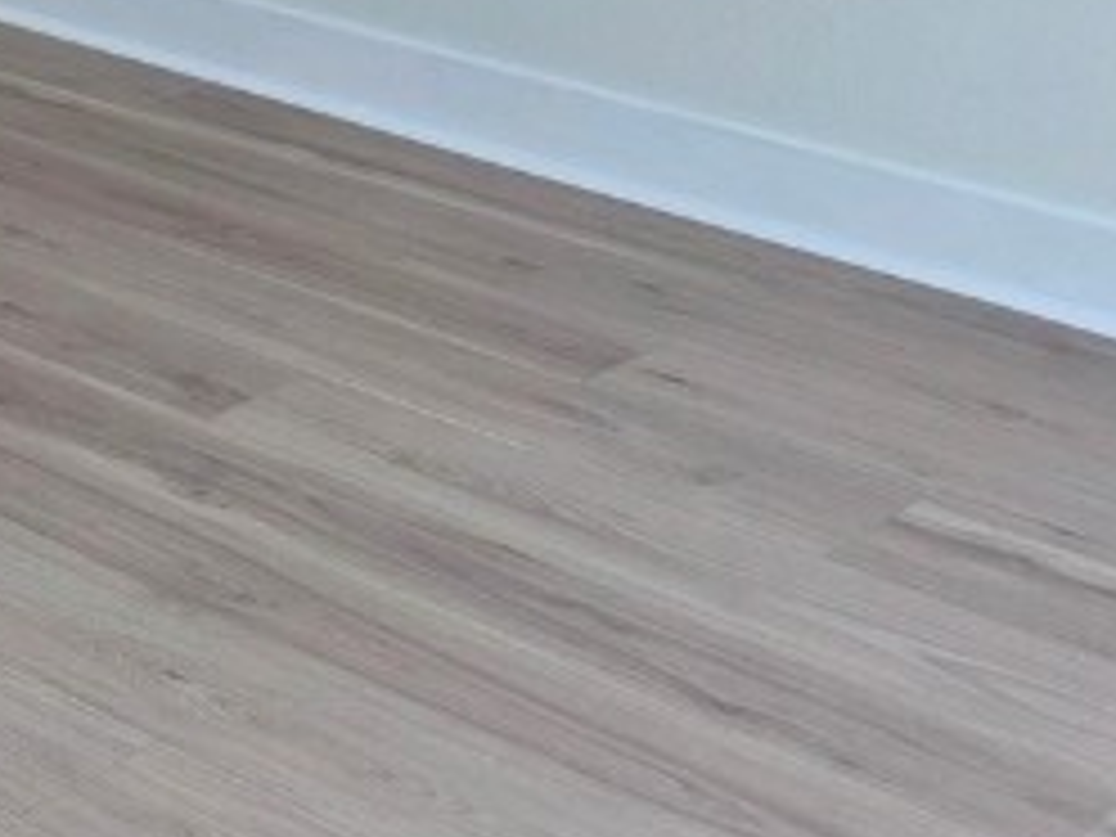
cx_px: -968
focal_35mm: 95
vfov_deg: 13.9
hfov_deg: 16.7
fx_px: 3063
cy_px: -644
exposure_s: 1/120
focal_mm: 6.3
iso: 80
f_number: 1.7
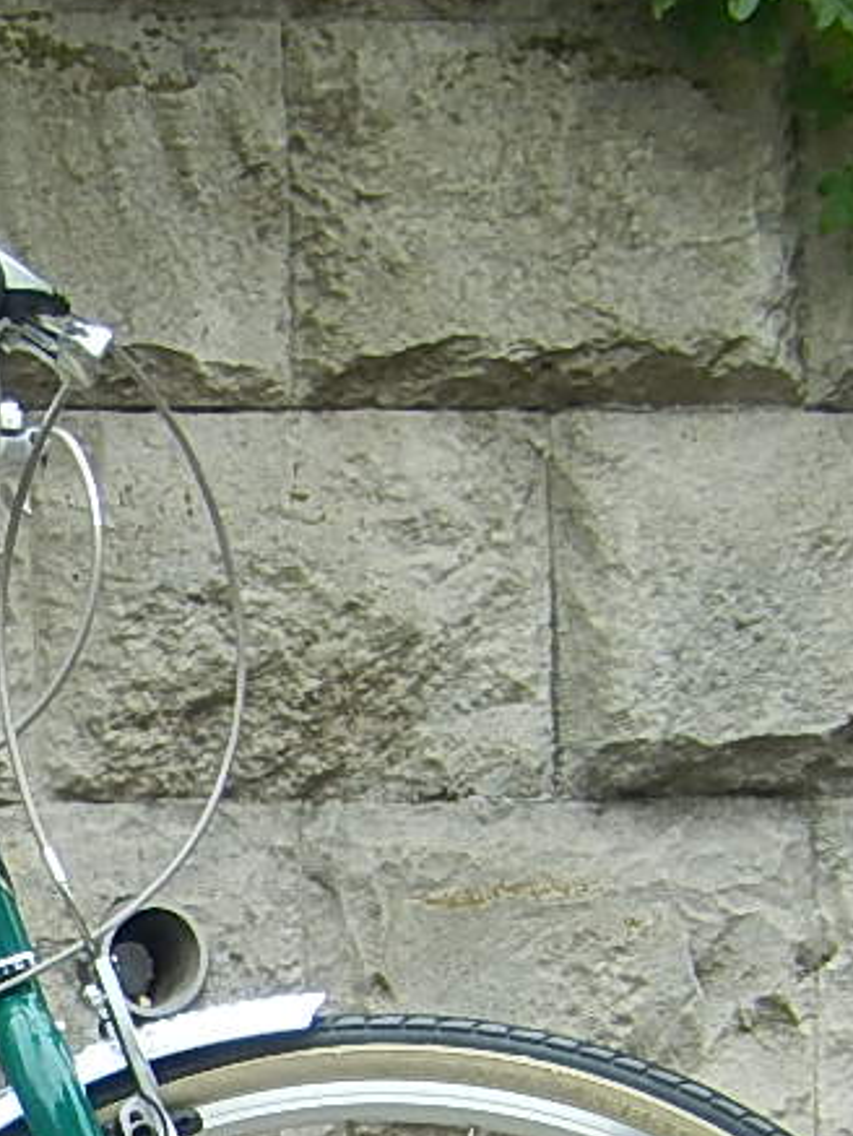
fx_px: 22232
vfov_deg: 2.9
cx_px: -801
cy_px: 1357
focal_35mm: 677
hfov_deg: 2.2
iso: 125
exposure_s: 1/50
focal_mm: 33.3
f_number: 5.7
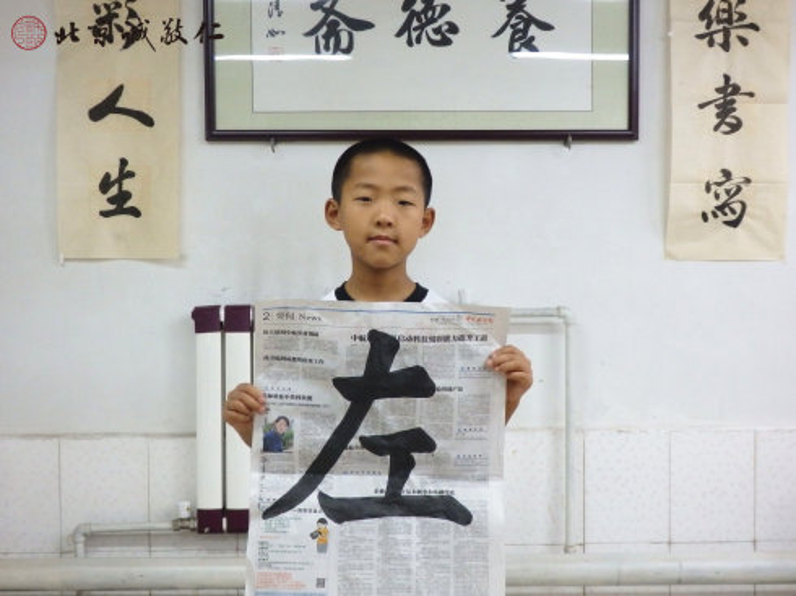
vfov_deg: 32.2
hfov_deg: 42.1
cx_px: 398
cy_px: 298
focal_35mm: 45
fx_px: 1034
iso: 800
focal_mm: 8
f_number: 3.8
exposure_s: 1/80
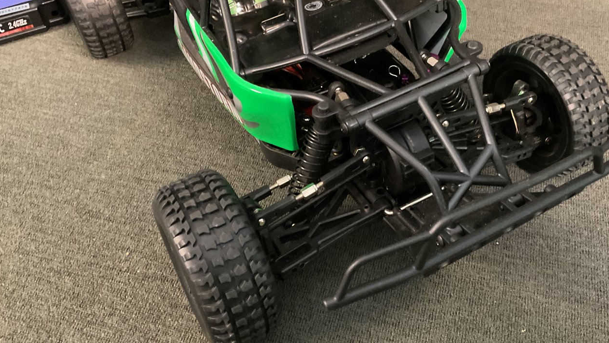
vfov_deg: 30.9
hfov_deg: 52.5
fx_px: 614
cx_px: 361
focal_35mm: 38
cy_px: 107
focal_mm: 3
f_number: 1.8
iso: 500
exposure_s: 1/24
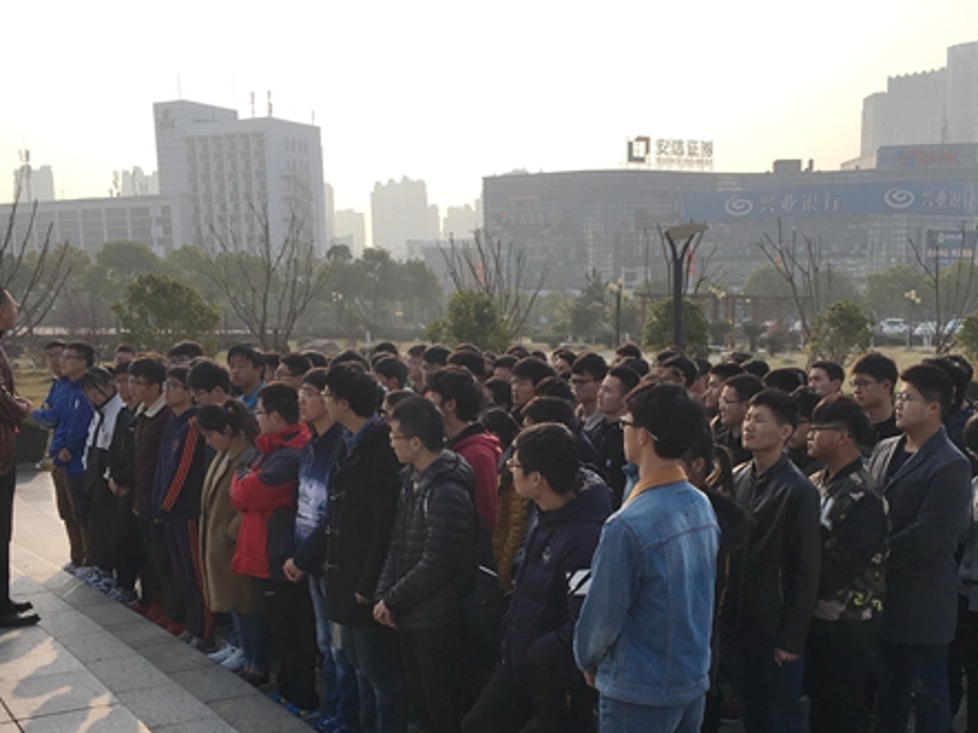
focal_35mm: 42
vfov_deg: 33.8
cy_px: 527
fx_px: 1186
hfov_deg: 44.7
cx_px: 544
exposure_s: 1/1832
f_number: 2.2
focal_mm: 4.15
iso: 25
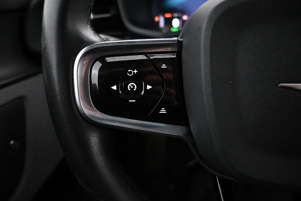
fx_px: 201
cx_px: 150
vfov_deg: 53.1
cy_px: 100
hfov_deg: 73.7
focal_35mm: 24
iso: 1600
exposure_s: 1/15
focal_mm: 16
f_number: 3.5
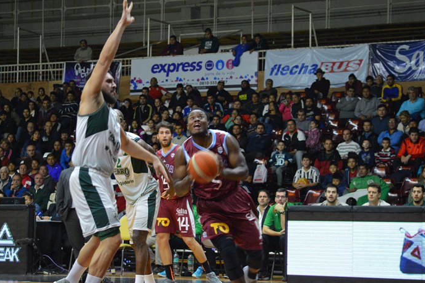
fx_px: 1393
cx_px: 212
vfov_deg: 11.6
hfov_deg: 17.3
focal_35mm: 118
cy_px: 142
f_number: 4.5
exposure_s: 1/200
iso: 3200
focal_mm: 78
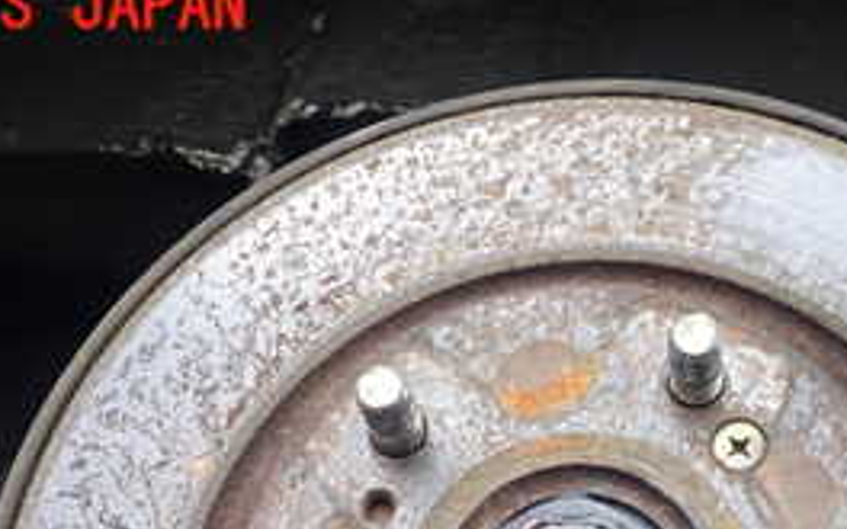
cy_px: 689
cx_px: 626
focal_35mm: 77
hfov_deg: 26.5
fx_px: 1777
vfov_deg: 16.1
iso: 100
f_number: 2.4
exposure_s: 1/100
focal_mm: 5.87
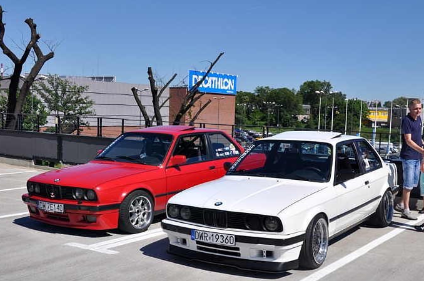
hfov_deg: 42.7
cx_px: 246
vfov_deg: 29.1
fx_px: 541
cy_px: 160
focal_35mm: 46
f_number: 11
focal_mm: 26
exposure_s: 1/500
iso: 200
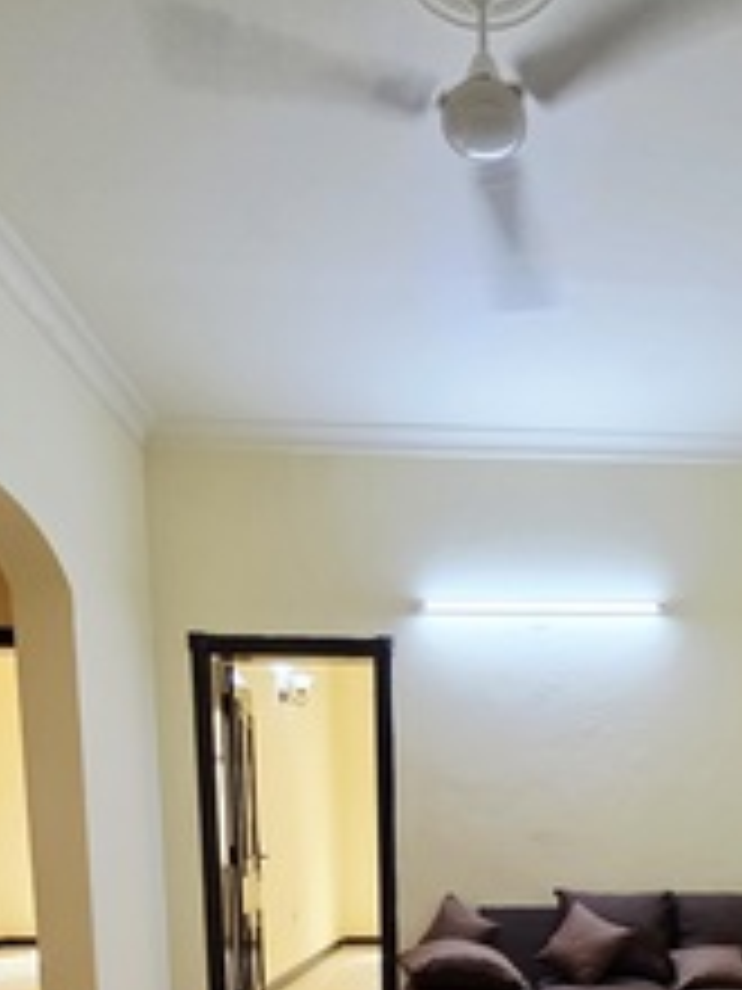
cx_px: 519
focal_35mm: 27
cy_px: 934
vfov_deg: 54.6
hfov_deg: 50.0
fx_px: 772
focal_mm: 2.2
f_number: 1.9
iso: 200
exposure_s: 1/101
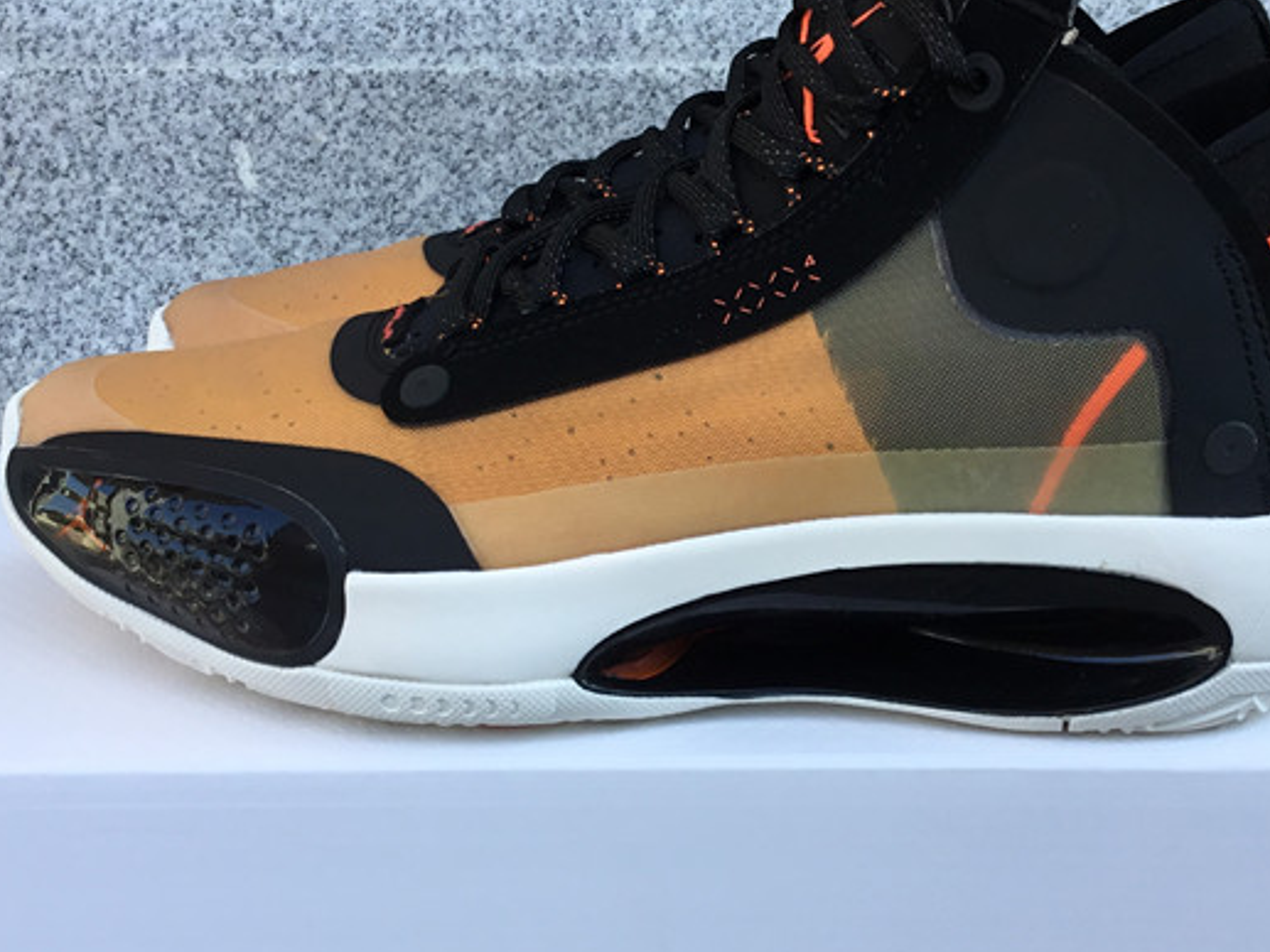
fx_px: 1982
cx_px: 720
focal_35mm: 54
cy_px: 539
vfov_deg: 27.0
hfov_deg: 35.5
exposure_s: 1/213
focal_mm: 3.3
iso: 25
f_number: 2.4
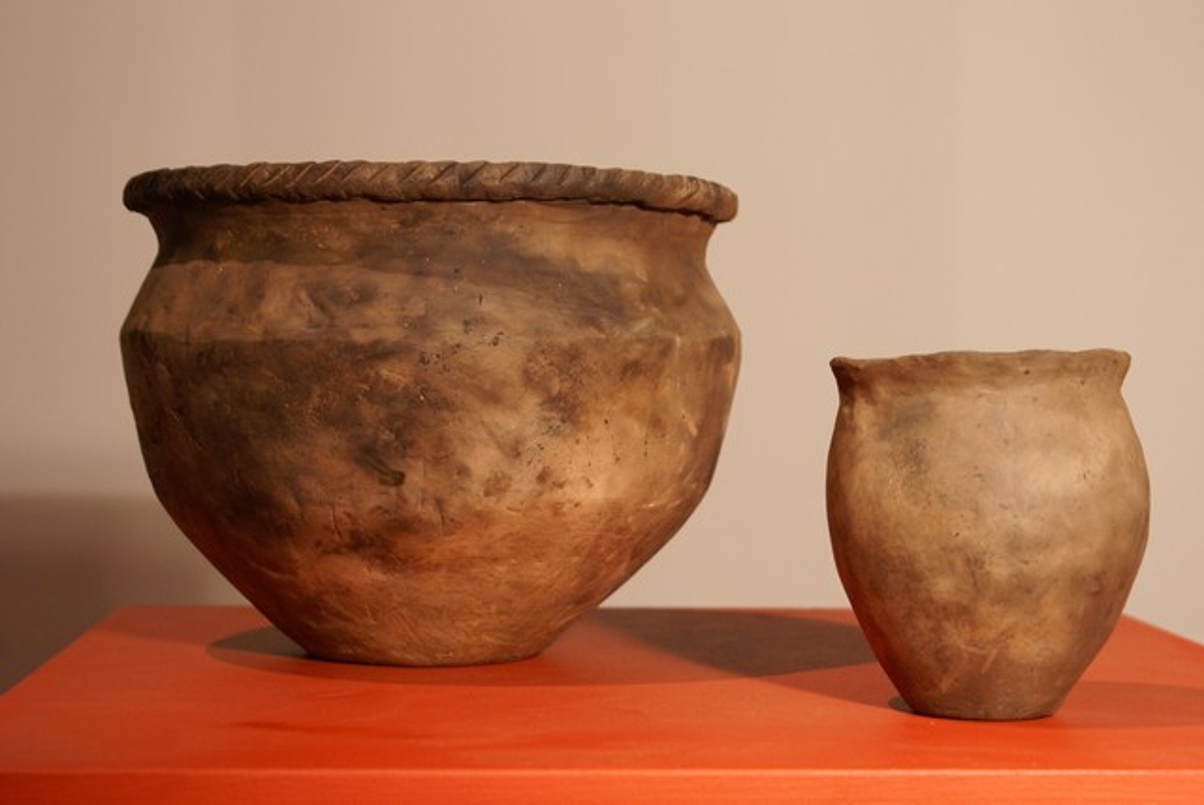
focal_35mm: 75
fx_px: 2511
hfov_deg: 27.0
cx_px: 602
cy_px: 402
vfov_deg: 18.2
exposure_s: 1/20
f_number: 5.6
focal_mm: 50
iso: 400
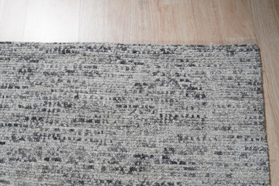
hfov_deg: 43.6
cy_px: 93
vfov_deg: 29.9
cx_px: 140
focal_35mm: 45
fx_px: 349
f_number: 4
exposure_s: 1/250
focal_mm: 30
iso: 500
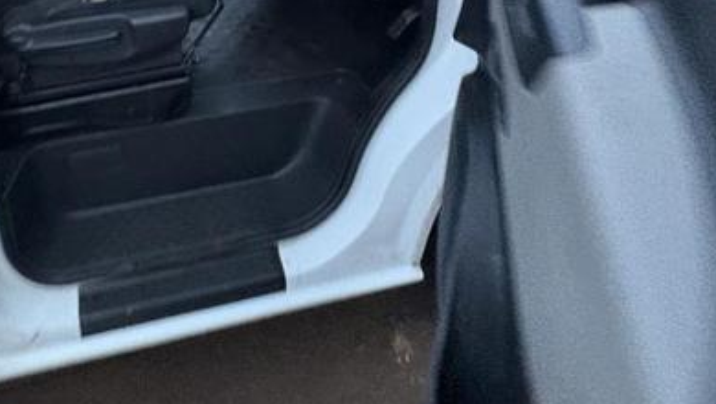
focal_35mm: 35
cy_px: -125
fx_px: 665
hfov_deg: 55.1
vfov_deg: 27.9
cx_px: 224
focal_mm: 2.22
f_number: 2.2
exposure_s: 1/60
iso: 640
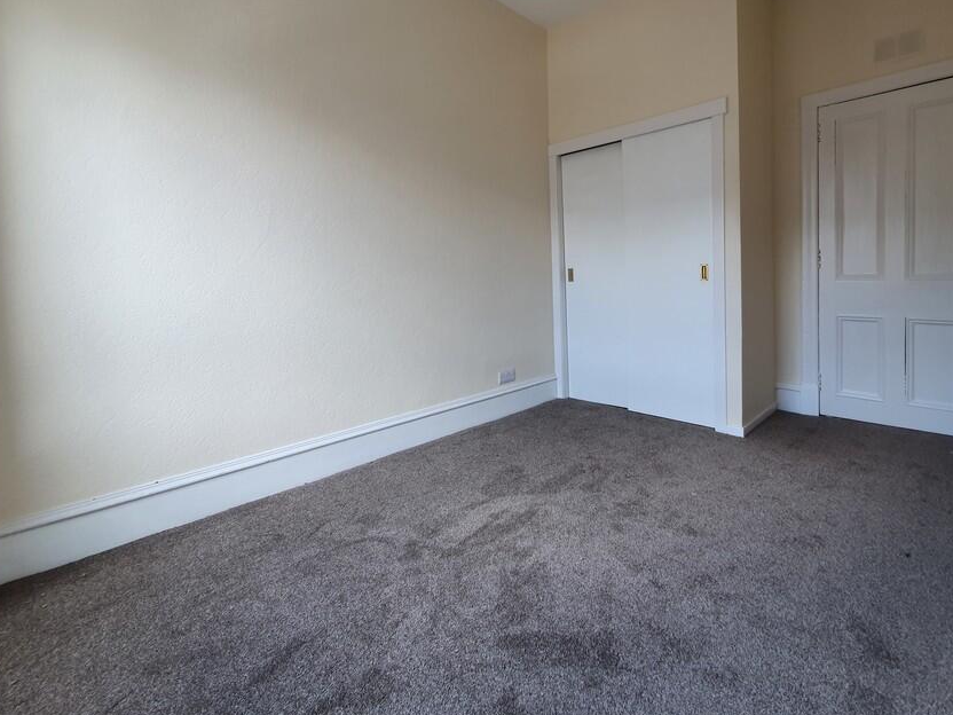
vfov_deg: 77.3
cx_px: 515
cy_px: 290
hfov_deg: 94.3
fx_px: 440
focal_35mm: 16
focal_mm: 1.8
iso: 64
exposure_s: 1/50
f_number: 2.2
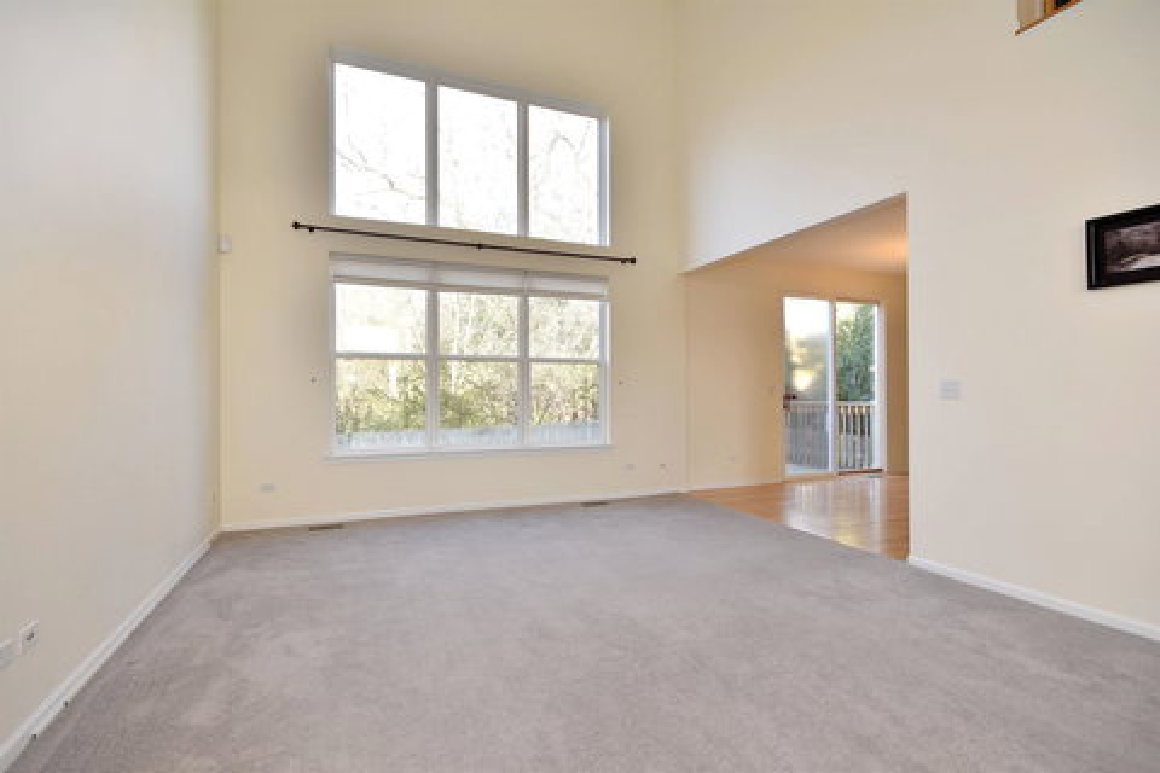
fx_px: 532
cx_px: 580
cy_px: 386
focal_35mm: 16
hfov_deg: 95.0
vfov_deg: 72.1
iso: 320
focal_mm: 11
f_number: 8
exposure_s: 1/30
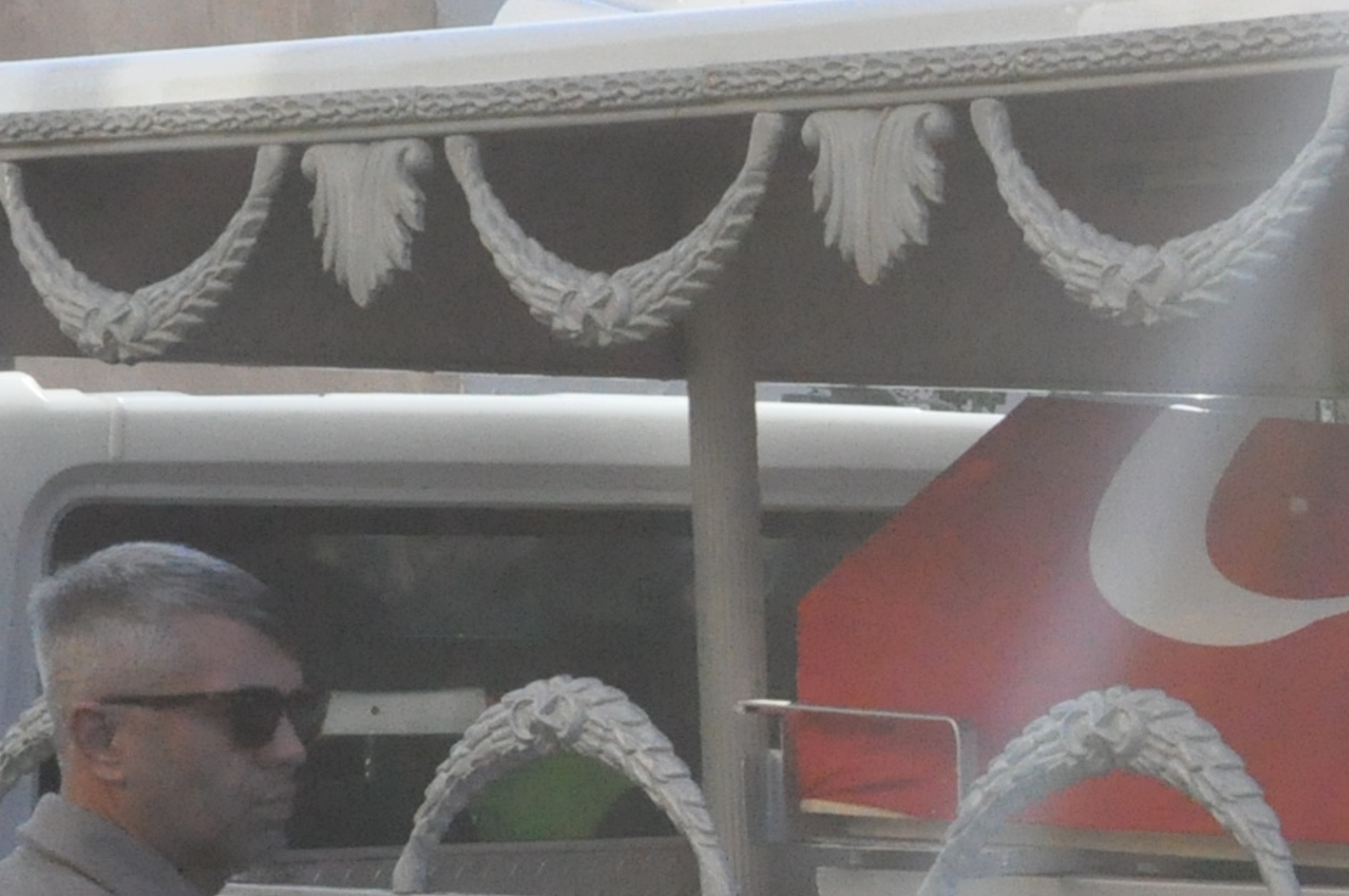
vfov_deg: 8.3
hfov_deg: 11.8
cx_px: 2282
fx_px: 6138
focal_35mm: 164
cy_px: 1029
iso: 3200
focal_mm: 32
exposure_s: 1/1000
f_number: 16
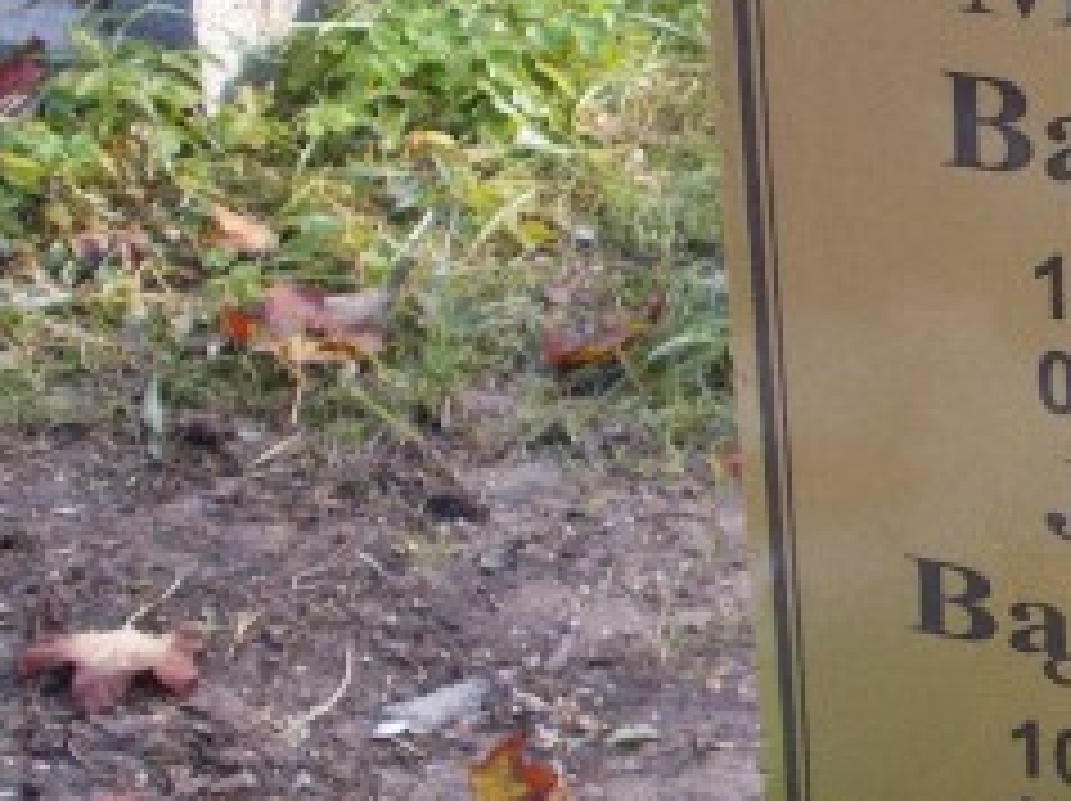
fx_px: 3245
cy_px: 364
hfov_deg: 17.8
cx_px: 1300
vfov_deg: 14.1
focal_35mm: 105
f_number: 3.9
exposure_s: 1/60
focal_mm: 6.9
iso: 80
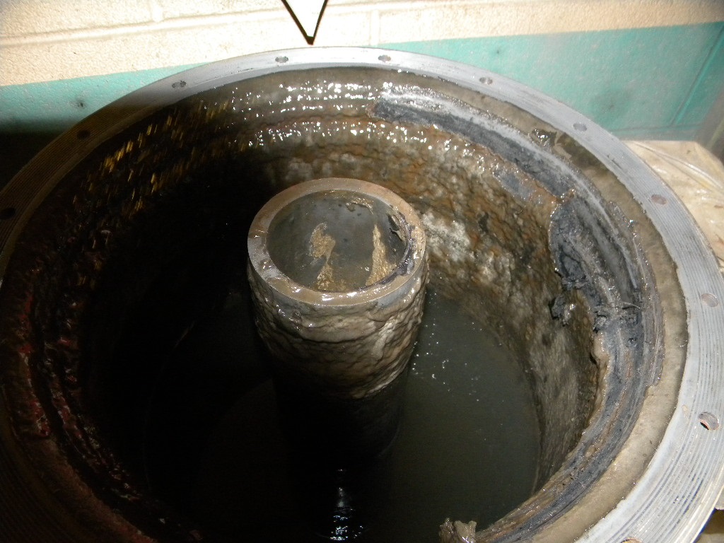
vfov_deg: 49.7
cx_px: 362
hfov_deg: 63.4
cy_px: 272
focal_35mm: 28
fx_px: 586
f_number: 3.5
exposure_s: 1/26
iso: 400
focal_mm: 5
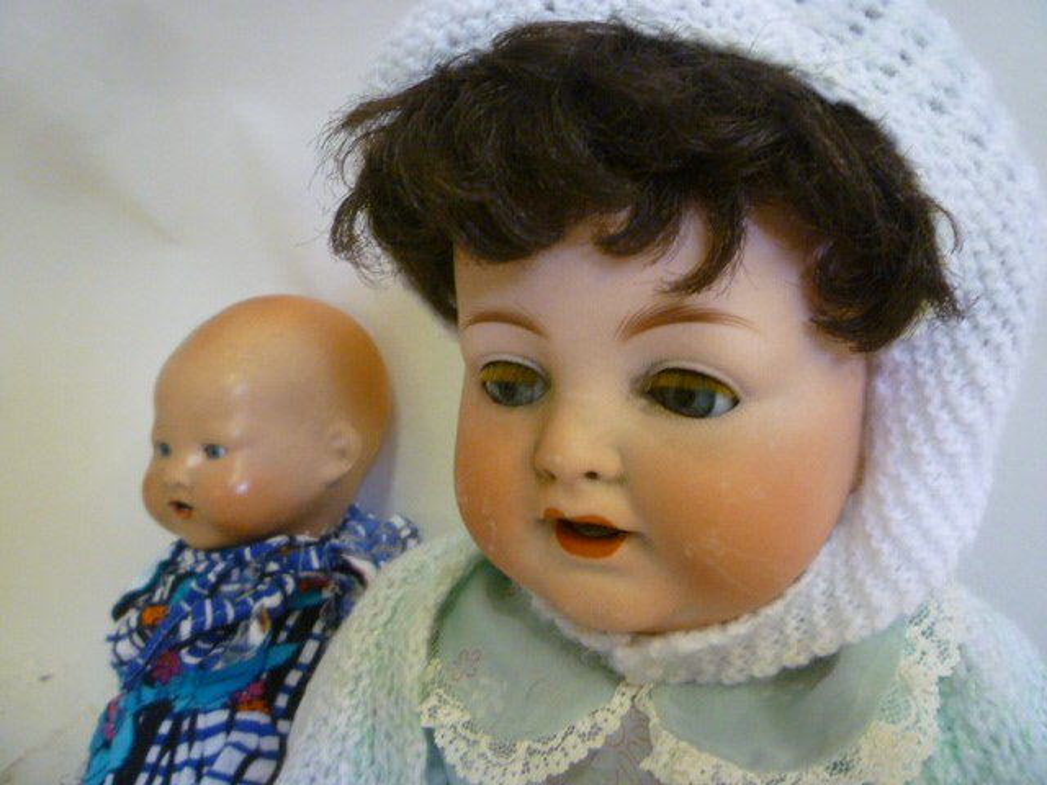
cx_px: 524
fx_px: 877
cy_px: 392
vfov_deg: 48.2
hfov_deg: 61.7
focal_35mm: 29
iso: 400
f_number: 3.3
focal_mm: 5.2
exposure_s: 1/30
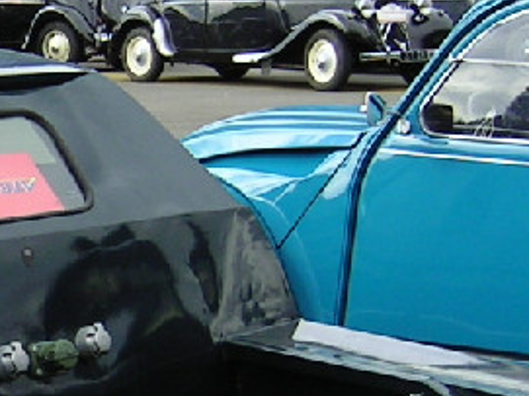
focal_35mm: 136
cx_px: -148
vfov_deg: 10.8
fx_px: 2077
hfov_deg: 14.0
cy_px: 388
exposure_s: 1/383
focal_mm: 5.6
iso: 50
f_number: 2.8
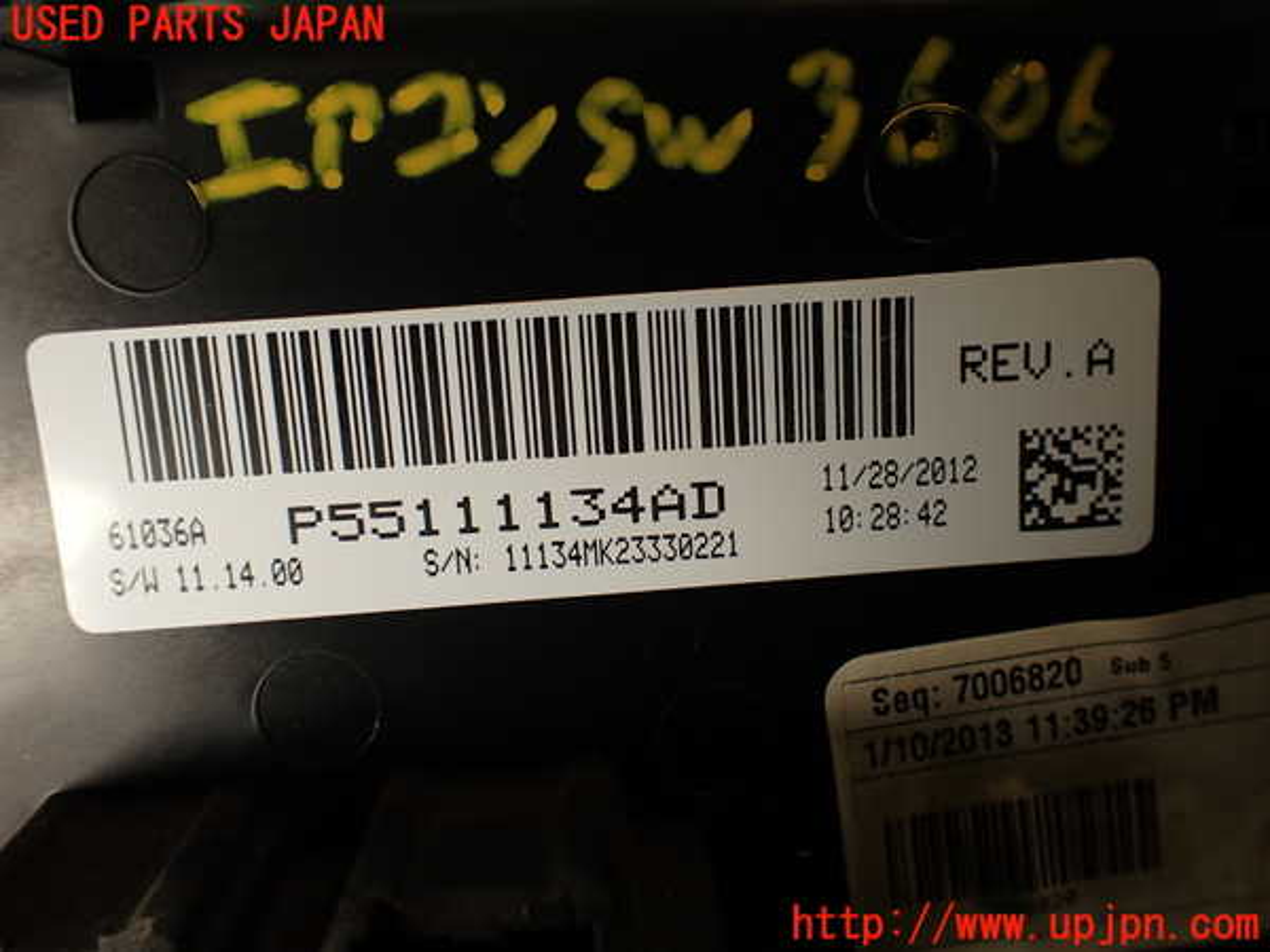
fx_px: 1174
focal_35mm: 32
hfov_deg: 56.8
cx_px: 635
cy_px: 476
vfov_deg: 44.2
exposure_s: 1/60
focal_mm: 5.79
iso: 125
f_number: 2.4
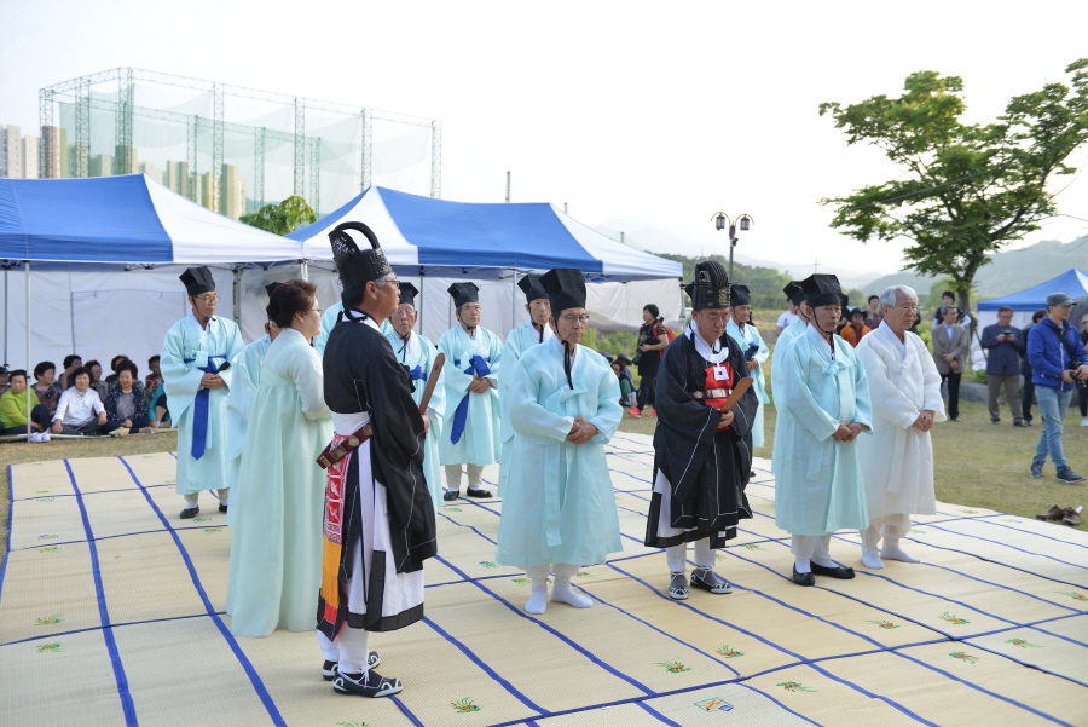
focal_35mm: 34
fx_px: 1028
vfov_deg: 38.9
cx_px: 544
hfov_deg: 55.8
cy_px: 364
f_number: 4
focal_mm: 34
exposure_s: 1/320
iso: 160
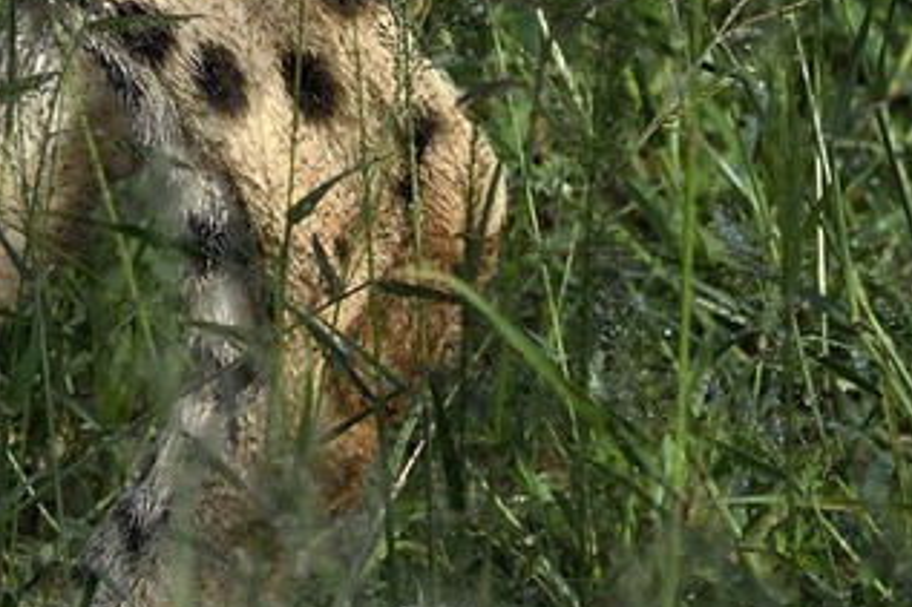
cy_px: -604
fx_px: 22382
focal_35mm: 884
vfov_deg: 1.6
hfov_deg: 2.3
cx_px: -719
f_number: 9
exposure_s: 1/1000
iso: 400
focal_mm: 175
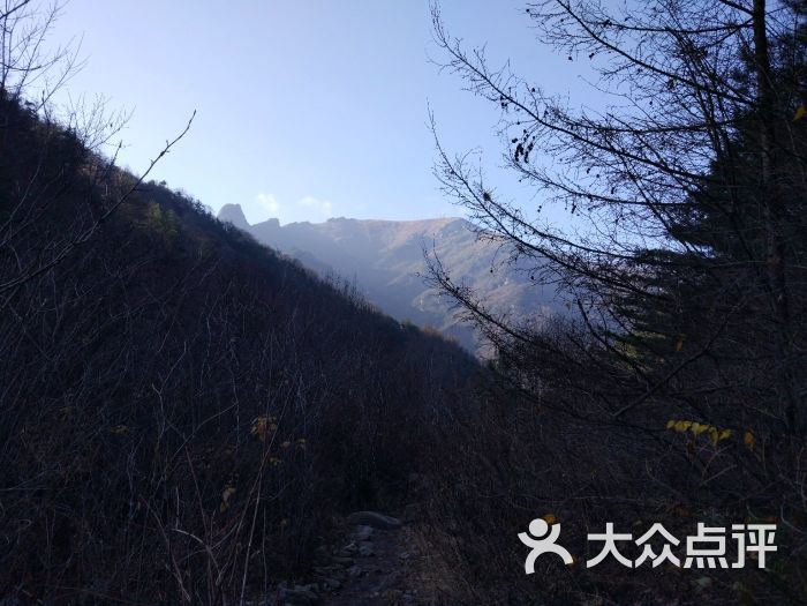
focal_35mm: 28
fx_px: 653
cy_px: 303
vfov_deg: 49.7
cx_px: 404
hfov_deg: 63.4
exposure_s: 1/526
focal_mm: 4.26
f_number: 2
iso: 100
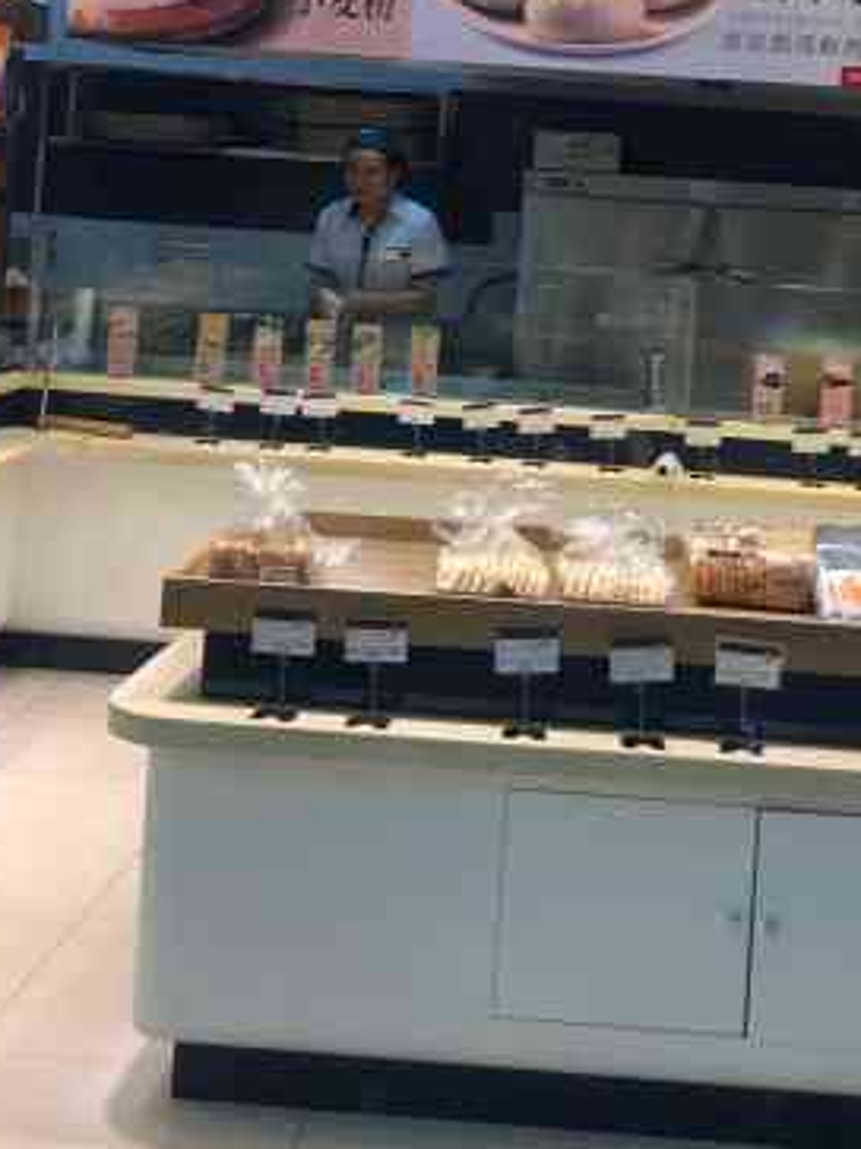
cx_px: 658
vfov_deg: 26.2
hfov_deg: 20.3
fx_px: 2389
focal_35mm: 72
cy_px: 119
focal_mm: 4
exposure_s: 1/50
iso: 25
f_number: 1.8
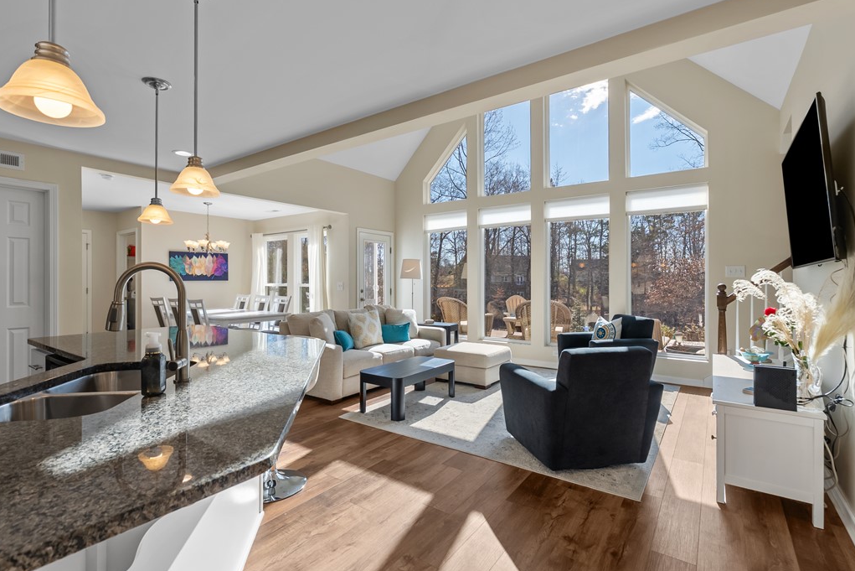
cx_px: 416
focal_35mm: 17
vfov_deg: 70.5
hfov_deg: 93.2
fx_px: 404
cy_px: 280
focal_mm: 16
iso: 200
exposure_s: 1/50
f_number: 8
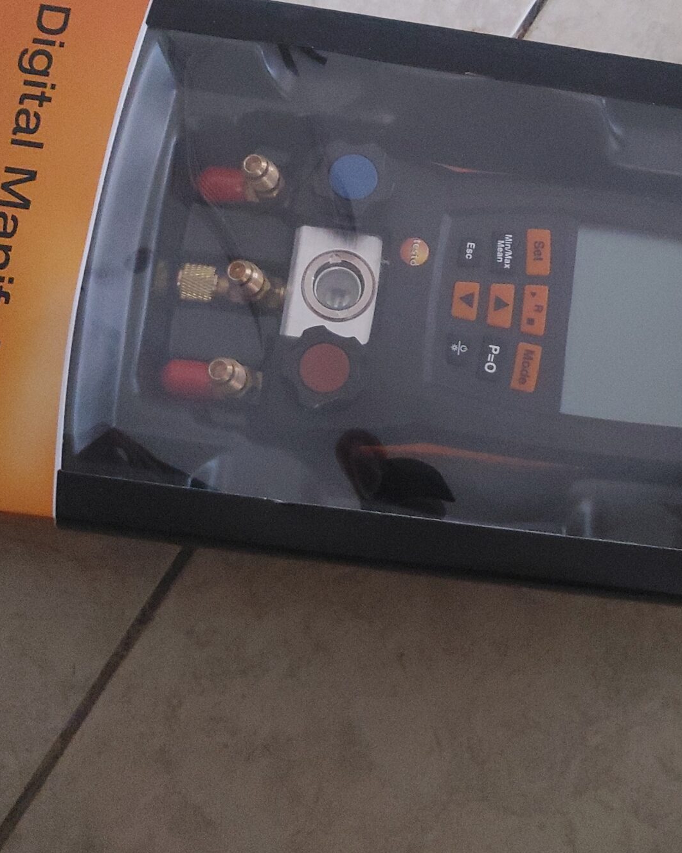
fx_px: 1236
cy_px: 298
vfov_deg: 37.7
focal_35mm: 49
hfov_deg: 30.7
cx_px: 441
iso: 1008
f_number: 1.8
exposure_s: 1/10
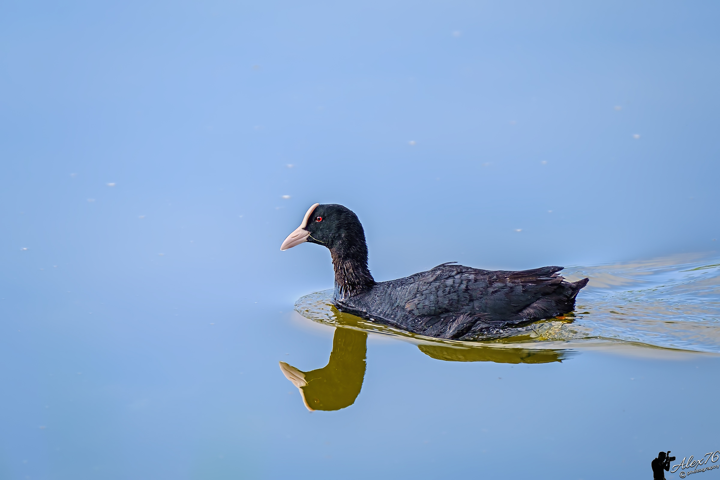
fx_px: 11999
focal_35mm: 600
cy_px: 240
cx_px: 360
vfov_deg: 2.3
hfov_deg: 3.4
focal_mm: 400
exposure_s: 1/450
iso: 200
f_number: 5.6
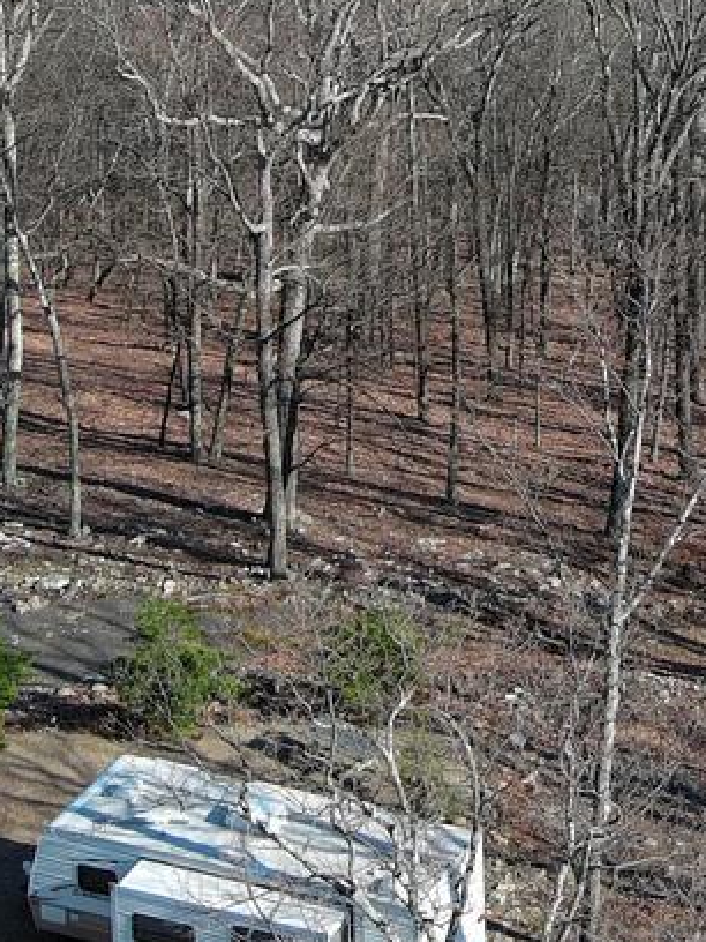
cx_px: 909
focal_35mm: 140
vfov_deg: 13.7
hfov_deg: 10.4
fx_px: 3807
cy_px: -151
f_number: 2.8
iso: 100
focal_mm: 10.57
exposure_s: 1/659
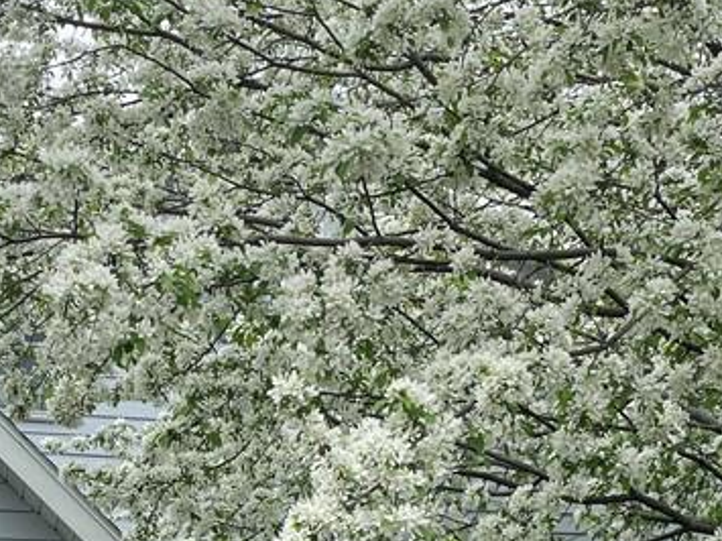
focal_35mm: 75
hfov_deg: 25.8
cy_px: 661
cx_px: 207
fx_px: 1564
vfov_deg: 18.5
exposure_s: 1/1383
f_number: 1.6
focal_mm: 4.2
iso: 32
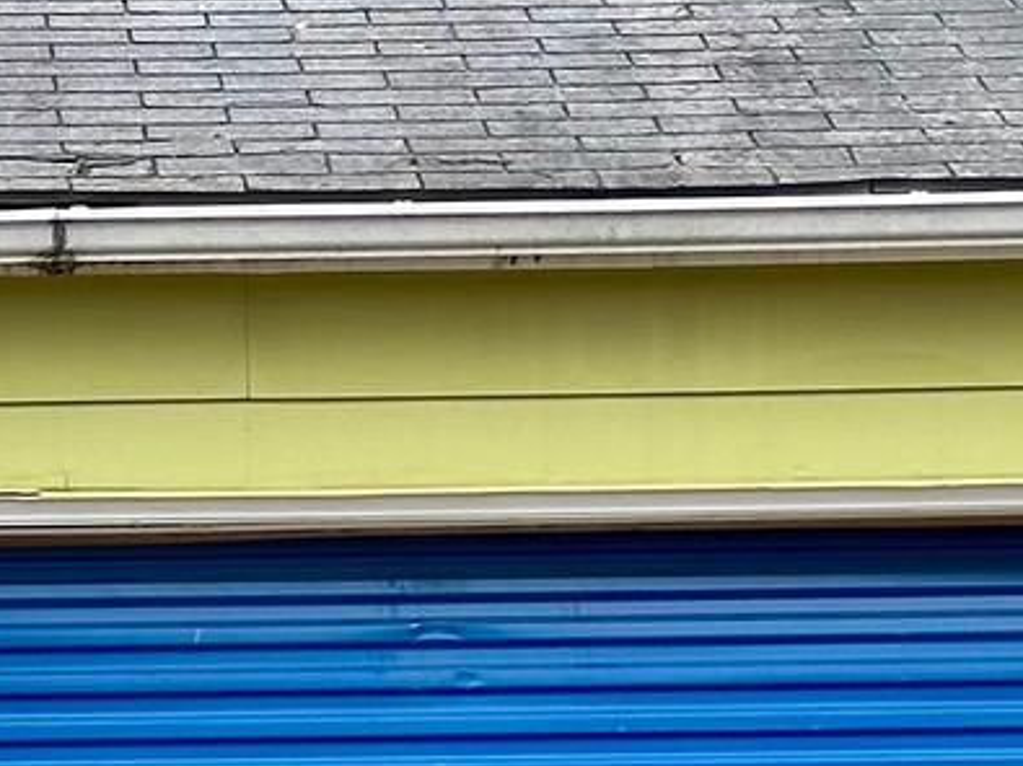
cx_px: -280
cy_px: 505
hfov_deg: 7.9
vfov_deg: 6.0
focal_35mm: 249
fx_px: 7356
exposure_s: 1/293
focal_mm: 6.86
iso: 64
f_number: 1.78
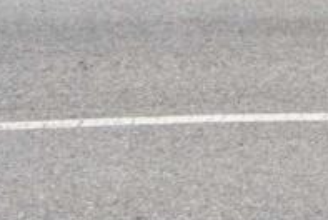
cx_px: 616
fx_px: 1332
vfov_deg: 8.8
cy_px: -242
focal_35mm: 146
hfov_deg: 12.6
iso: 100
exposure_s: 1/400
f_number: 5.6
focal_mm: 24
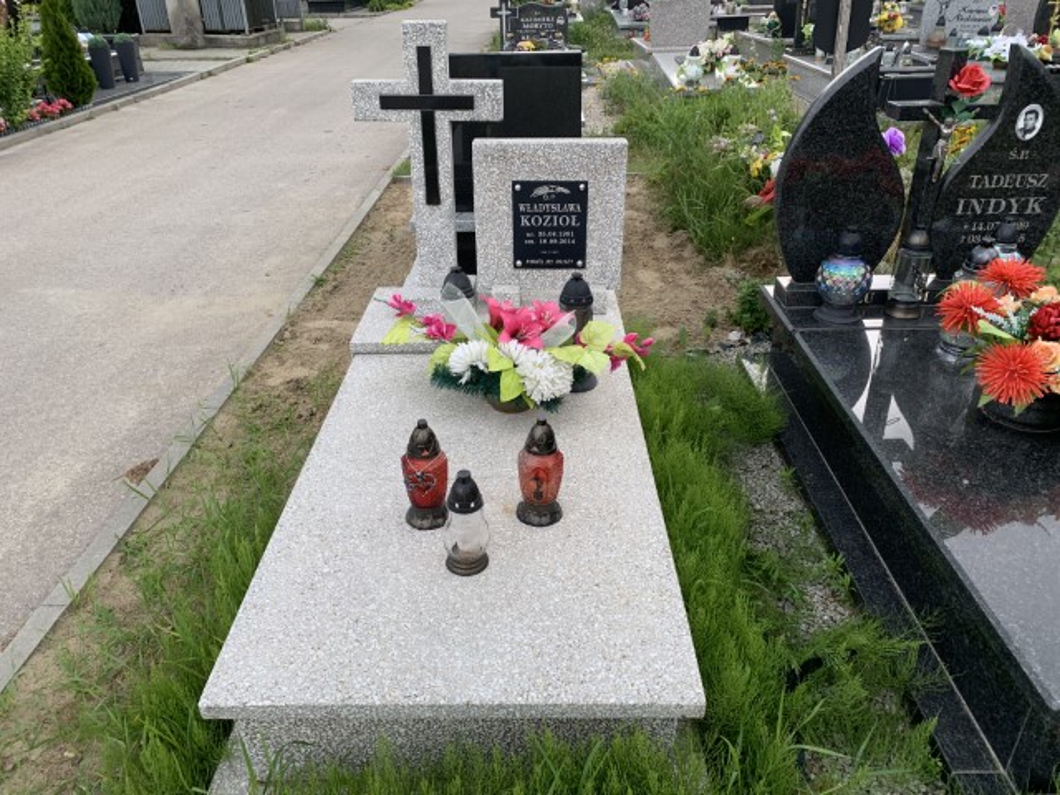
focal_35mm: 26
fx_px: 796
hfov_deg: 67.3
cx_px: 530
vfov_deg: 53.1
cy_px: 398
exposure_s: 1/789
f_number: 1.8
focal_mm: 4.25
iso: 25
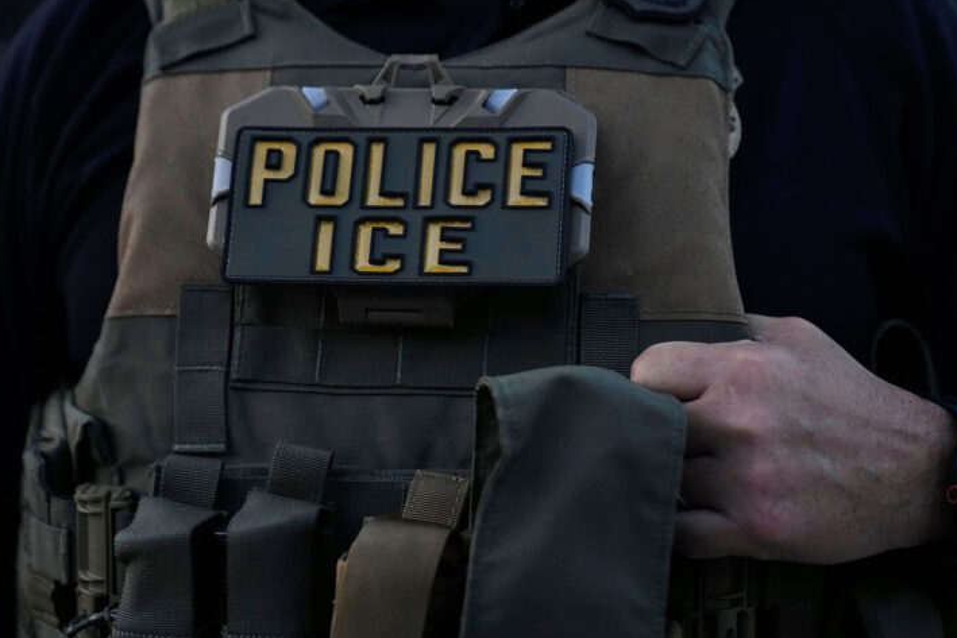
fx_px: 2021
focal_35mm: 76
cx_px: 479
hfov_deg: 26.6
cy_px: 341
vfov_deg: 18.0
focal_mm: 70
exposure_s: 1/4000
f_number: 2.8
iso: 3200
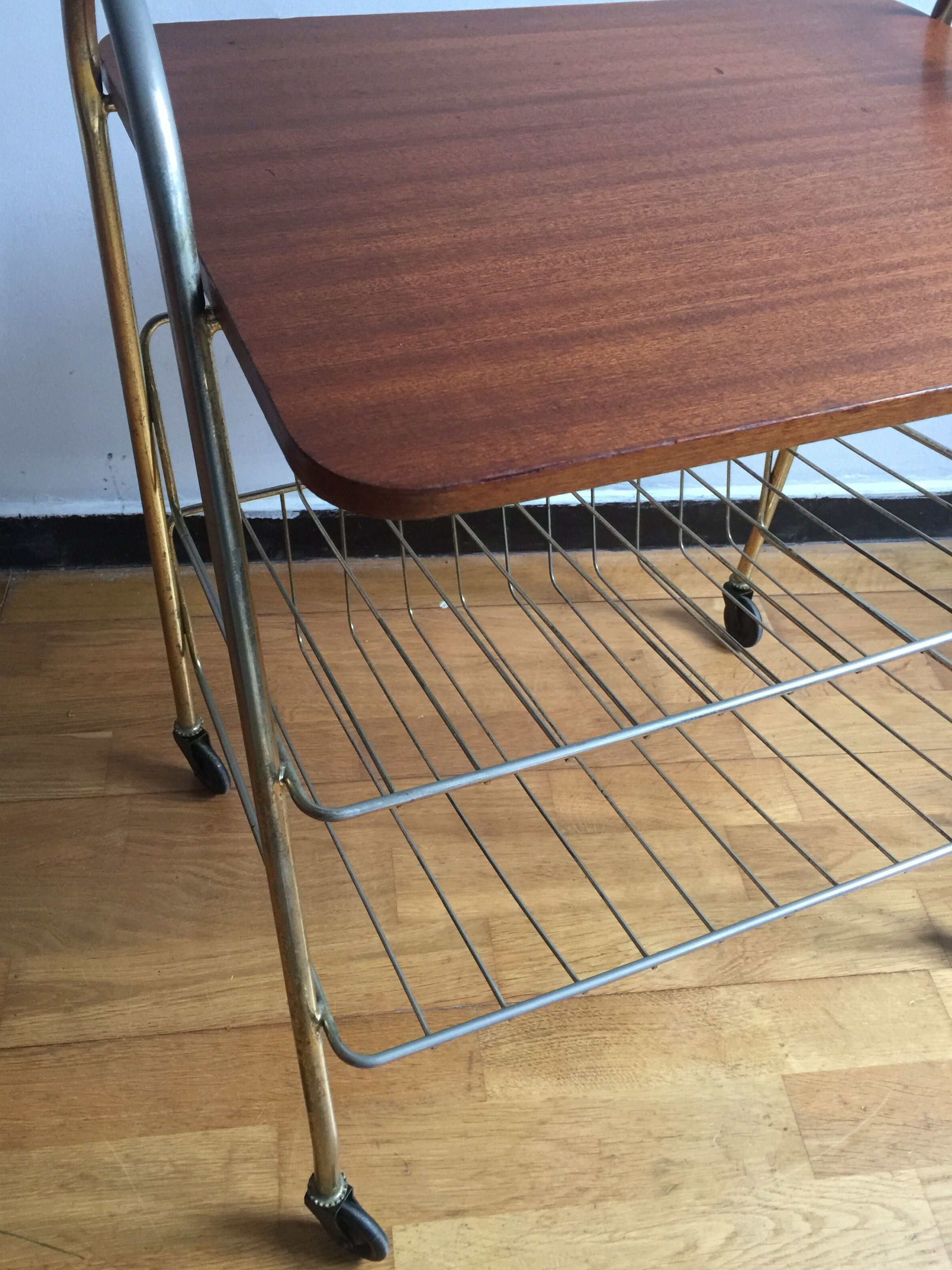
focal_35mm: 30
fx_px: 1100
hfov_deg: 46.8
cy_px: 619
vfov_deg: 60.0
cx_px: 462
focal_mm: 4.15
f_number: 2.2
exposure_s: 1/17
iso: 125
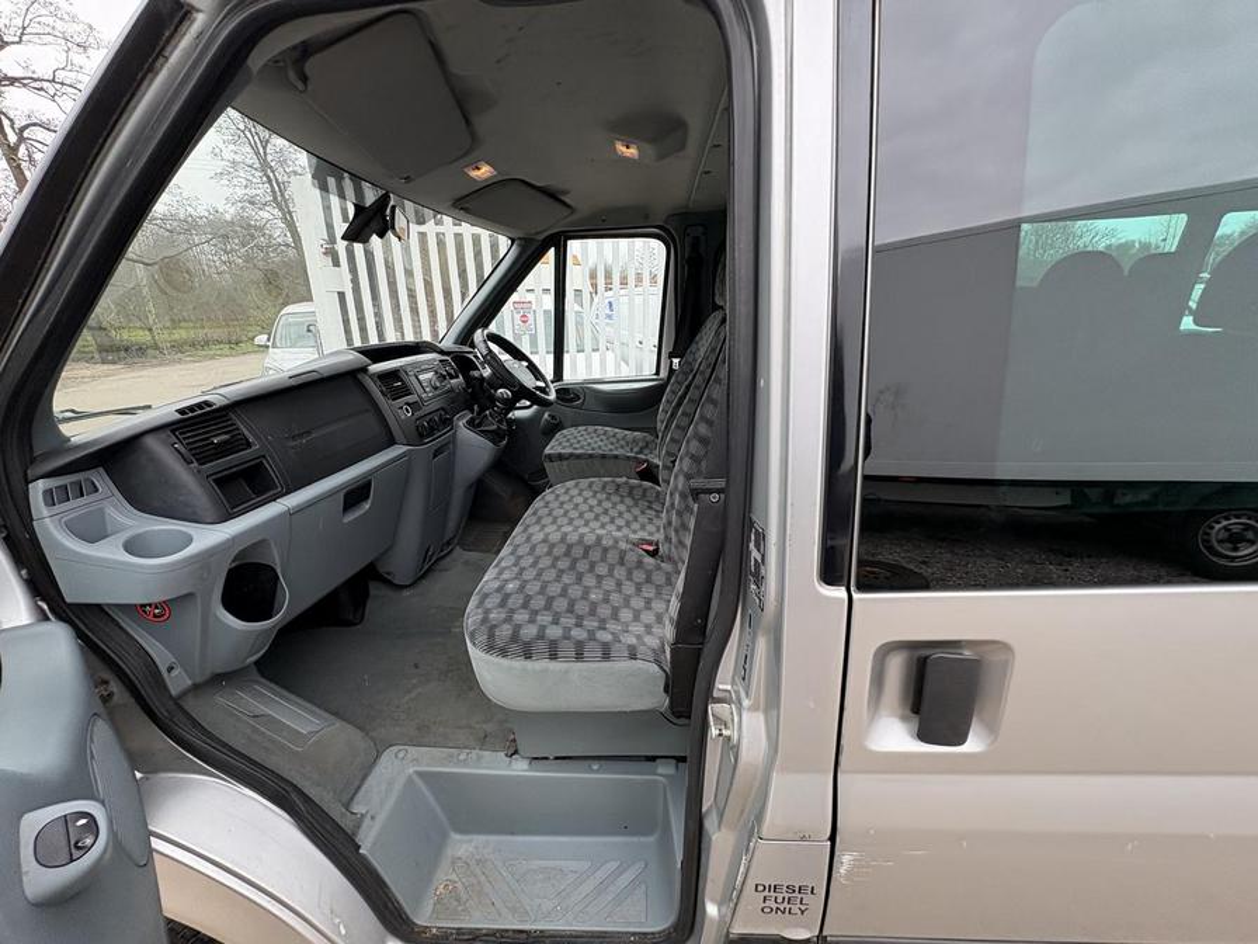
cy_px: 472
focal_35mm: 14
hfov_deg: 102.1
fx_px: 509
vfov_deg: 85.7
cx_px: 629
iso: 64
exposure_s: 1/140
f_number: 2.2
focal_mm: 2.22
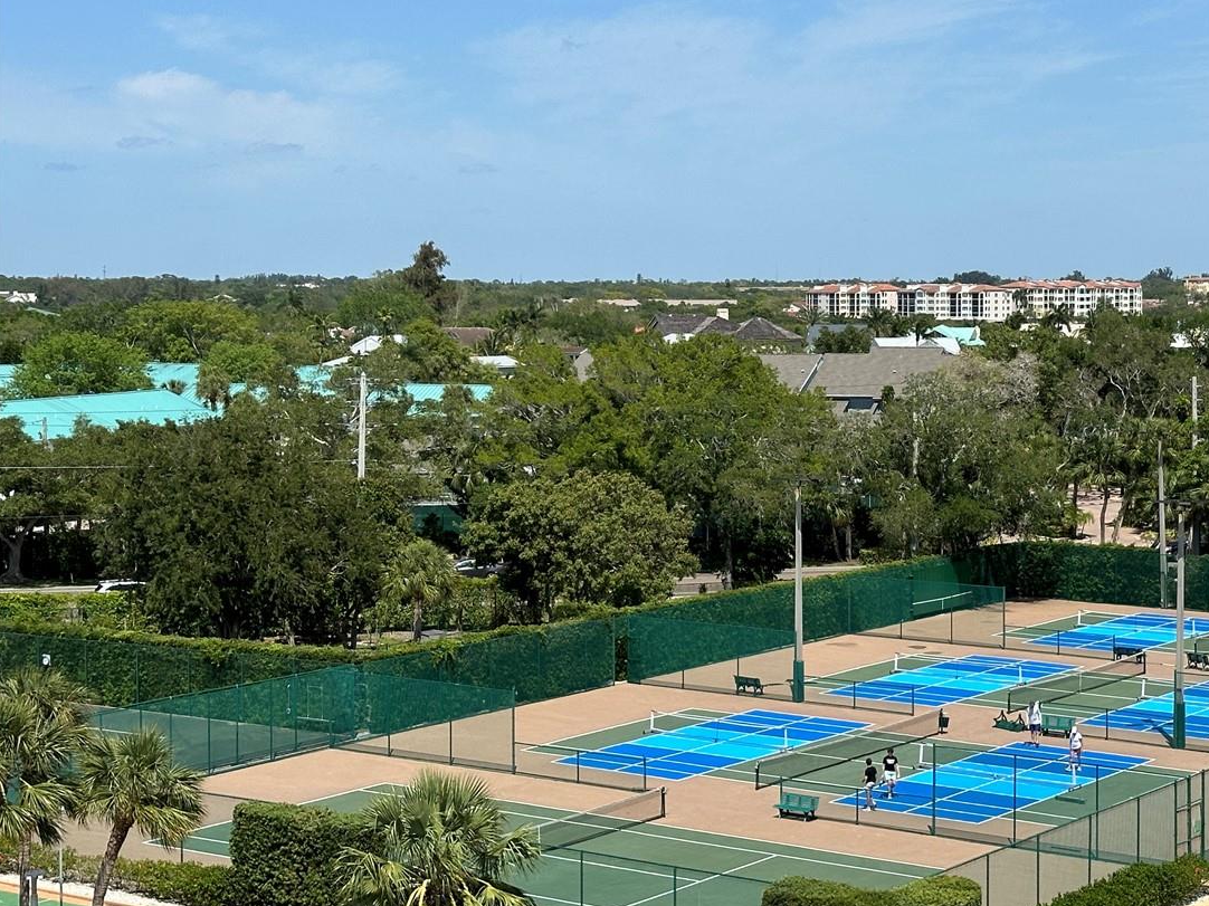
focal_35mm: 71
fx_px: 2479
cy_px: 438
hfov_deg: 27.1
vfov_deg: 20.7
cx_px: 891
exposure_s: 1/5000
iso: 64
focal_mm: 6.86
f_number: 1.78
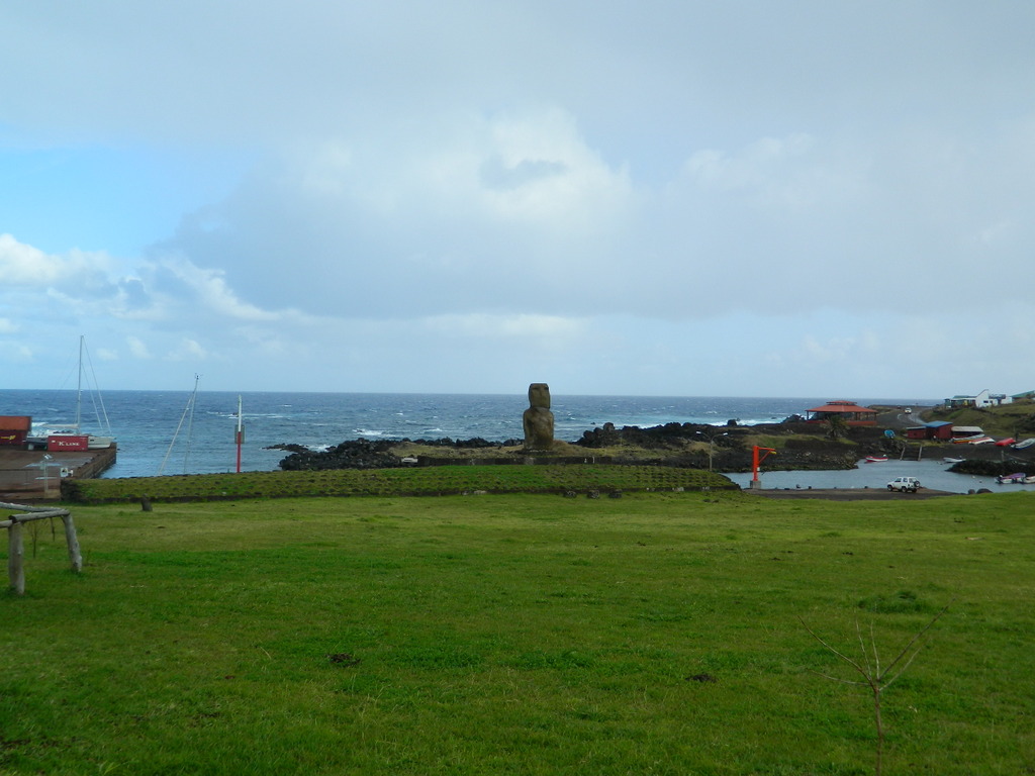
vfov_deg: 40.7
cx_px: 518
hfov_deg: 52.6
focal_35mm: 35
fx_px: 1046
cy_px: 388
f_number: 3.3
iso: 80
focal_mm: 6.2
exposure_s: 1/500
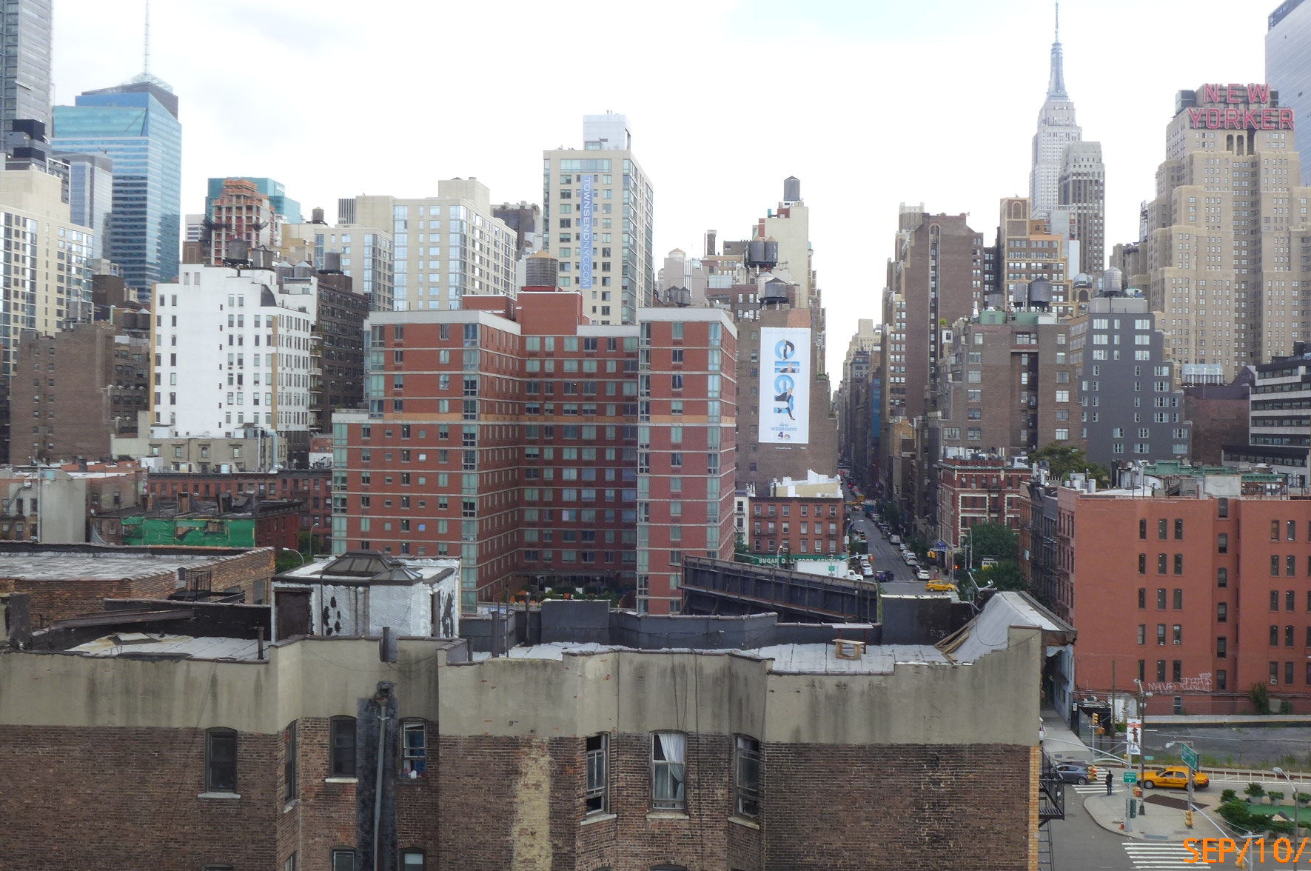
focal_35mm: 37
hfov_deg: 51.7
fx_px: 1346
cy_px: 413
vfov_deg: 35.8
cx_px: 757
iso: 100
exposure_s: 1/60
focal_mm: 6.3
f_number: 8
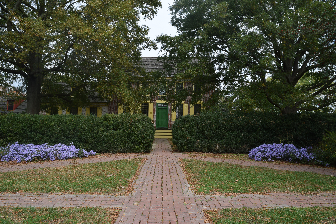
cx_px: 168
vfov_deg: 47.9
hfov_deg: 67.4
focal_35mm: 27
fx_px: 252
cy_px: 112
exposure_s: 1/250
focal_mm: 18
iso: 250
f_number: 8
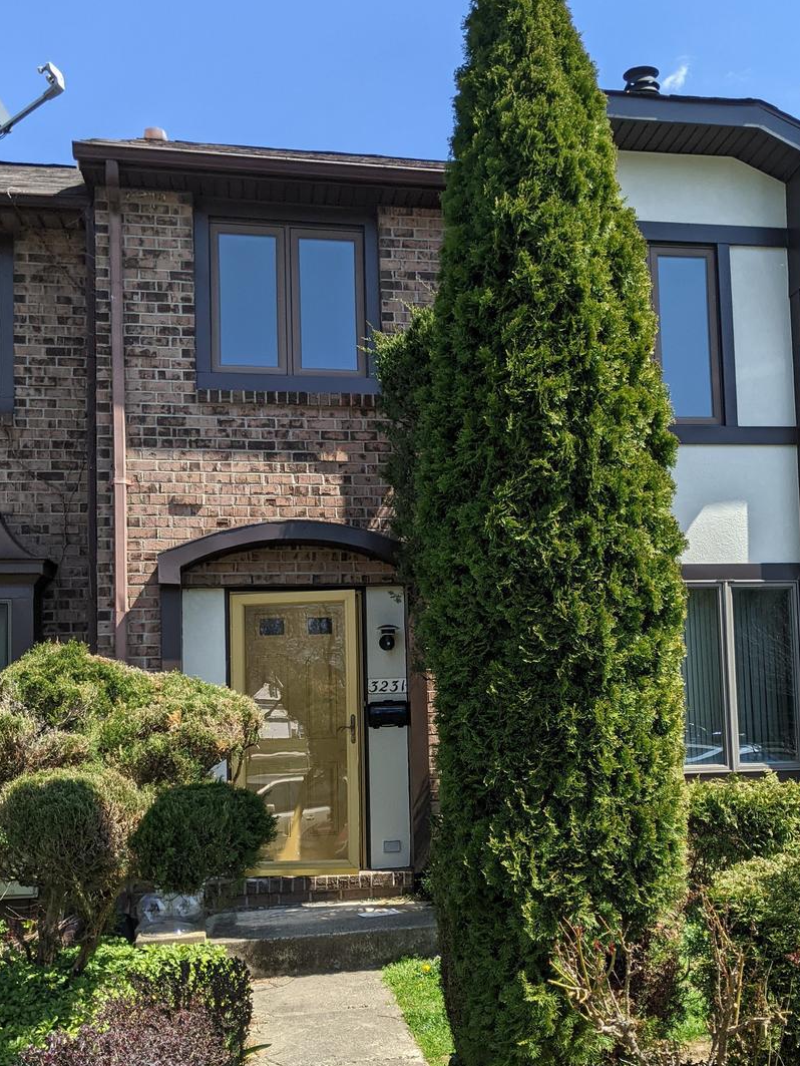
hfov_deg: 36.5
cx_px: 526
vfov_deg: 47.6
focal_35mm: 39
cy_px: 624
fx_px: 1201
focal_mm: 4.44
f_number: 1.8
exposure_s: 1/1565
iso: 47
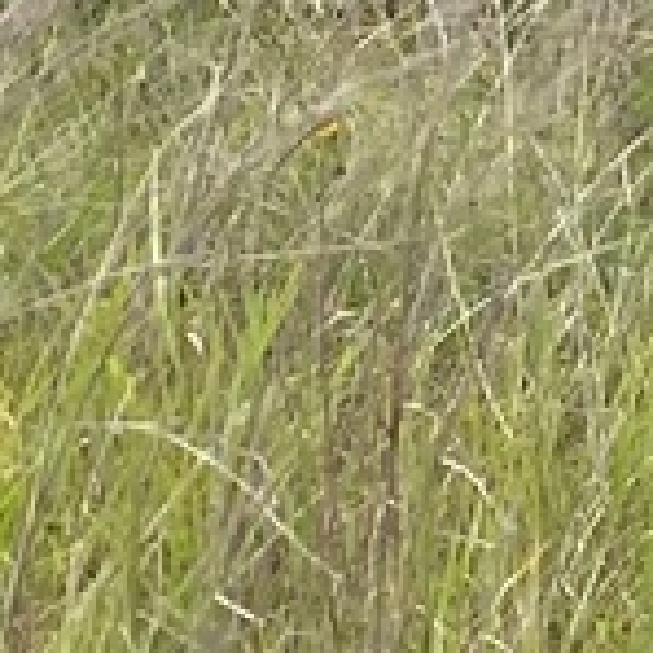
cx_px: 2406
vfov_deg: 7.7
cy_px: -478
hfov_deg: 6.6
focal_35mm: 222
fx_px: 4738
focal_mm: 4.25
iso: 32
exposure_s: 1/4444
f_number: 1.8
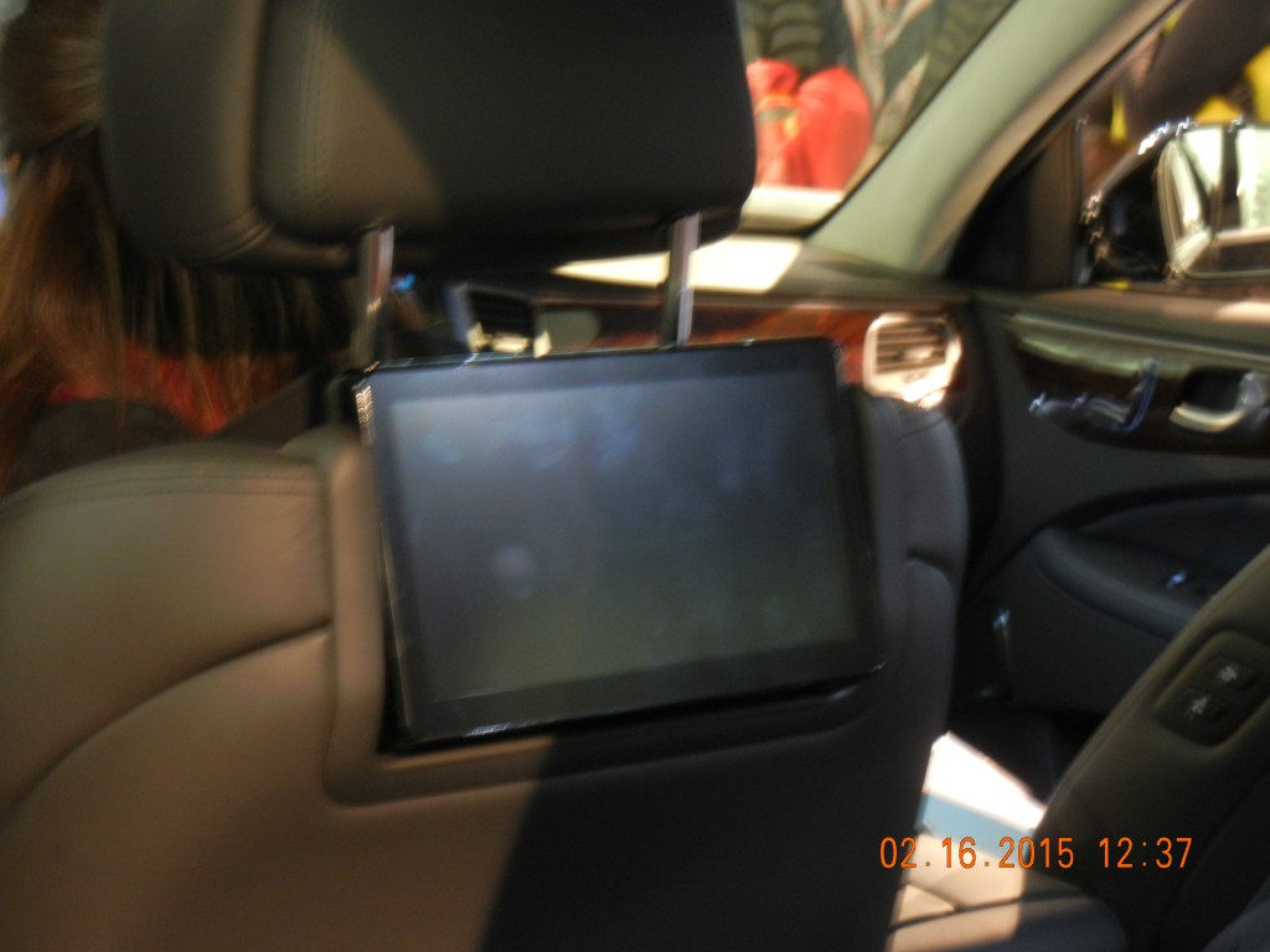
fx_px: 2825
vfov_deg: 19.1
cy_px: 476
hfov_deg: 25.3
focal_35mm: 77
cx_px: 635
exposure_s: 1/2.5
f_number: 4.3
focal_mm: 13.9
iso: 400
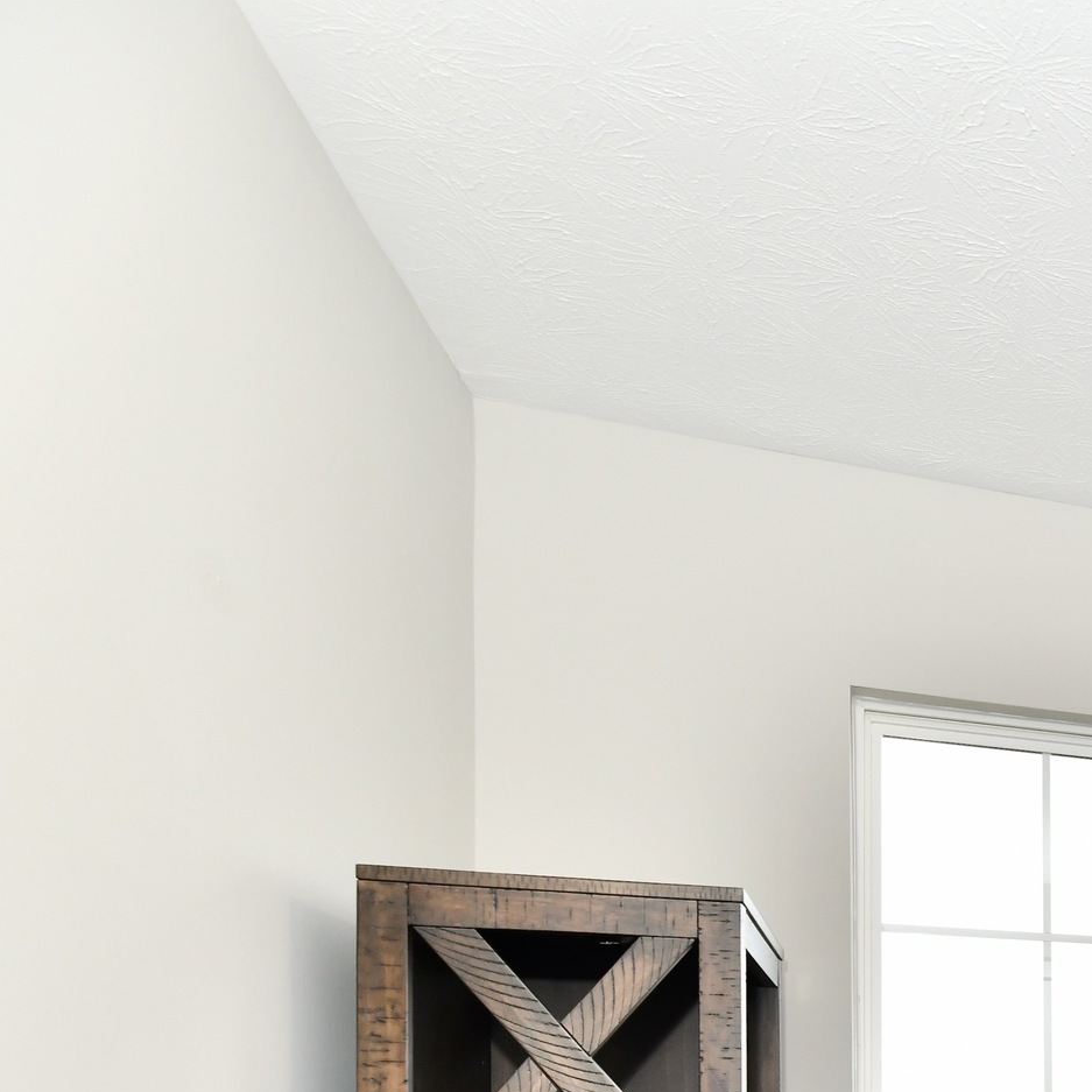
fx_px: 1392
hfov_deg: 27.9
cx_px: 1658
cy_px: 1191
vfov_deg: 36.5
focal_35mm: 39
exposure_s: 1/60
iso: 640
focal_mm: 14
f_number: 6.3
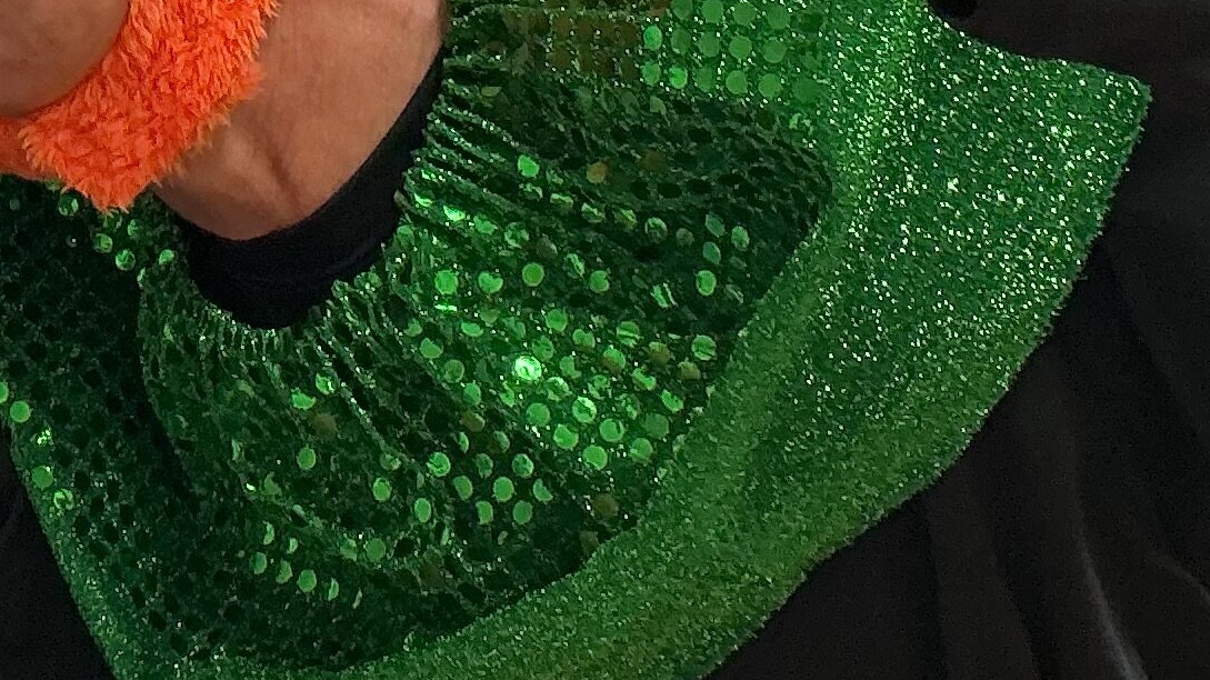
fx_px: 3753
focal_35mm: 117
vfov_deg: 9.3
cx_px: -354
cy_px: -927
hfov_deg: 17.2
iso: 64
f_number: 1.8
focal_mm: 3
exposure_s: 1/50
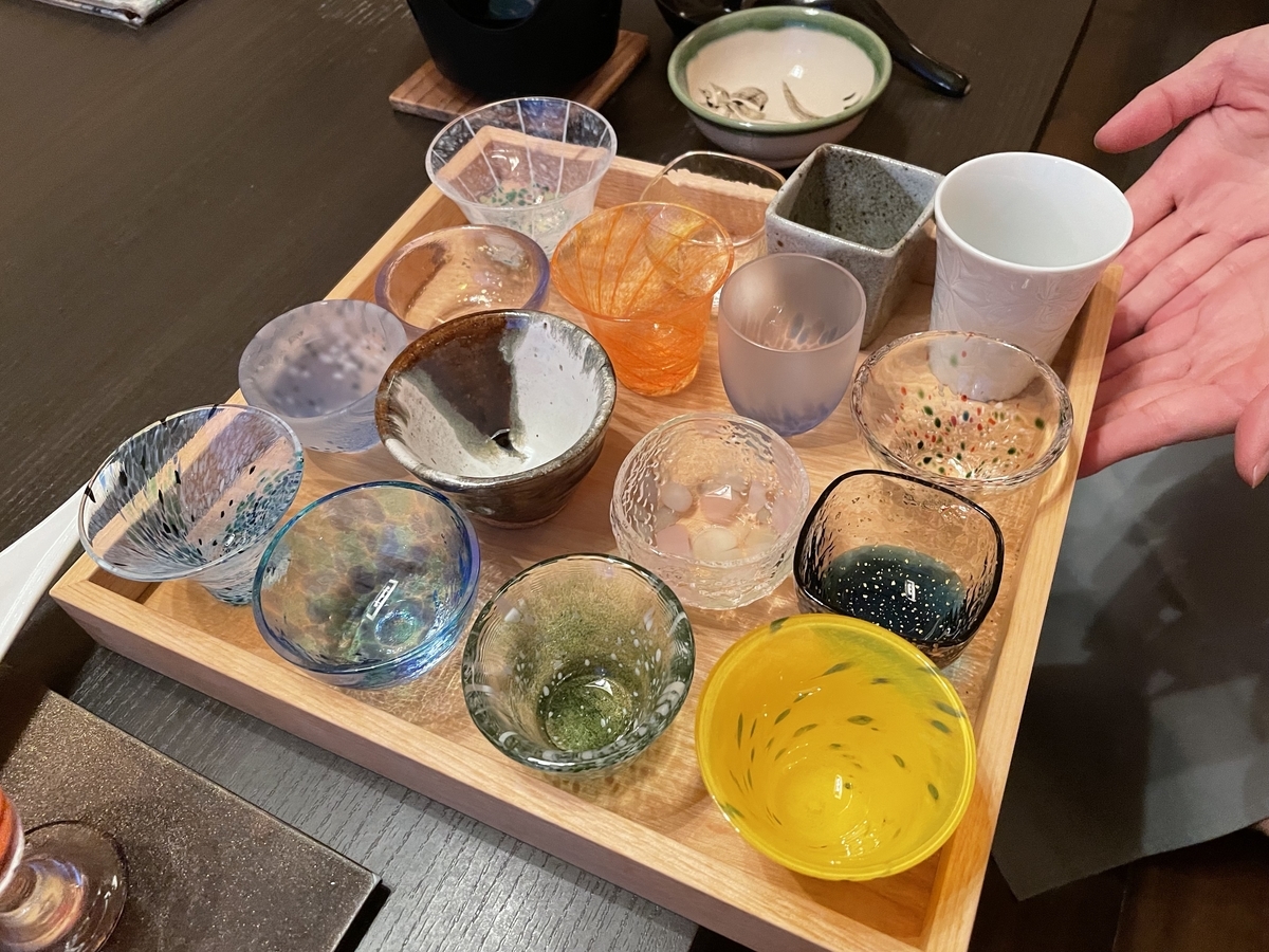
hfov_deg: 67.3
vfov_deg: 53.1
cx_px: 634
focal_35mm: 26
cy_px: 476
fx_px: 953
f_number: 1.6
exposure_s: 1/50
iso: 500
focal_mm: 4.2
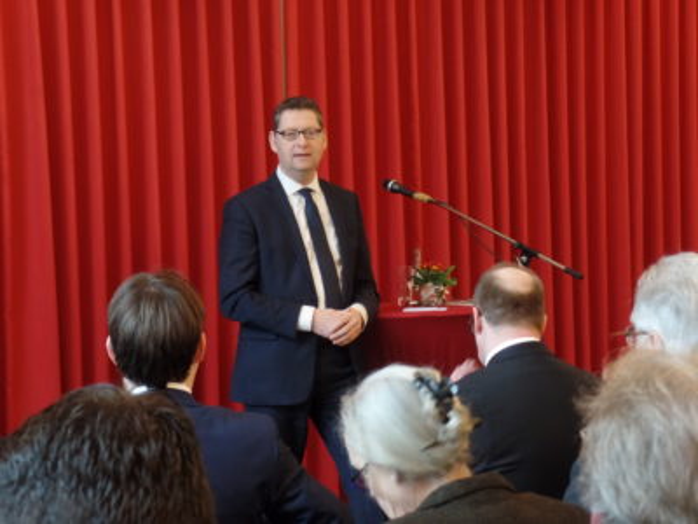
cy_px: 262
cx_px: 349
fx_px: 1875
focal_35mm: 93
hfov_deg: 21.1
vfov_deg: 15.9
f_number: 3.9
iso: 400
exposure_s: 1/30
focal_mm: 16.5
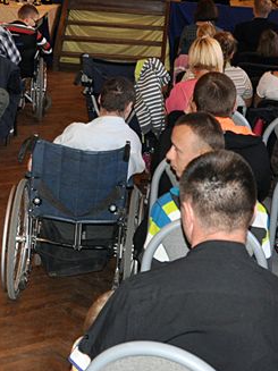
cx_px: 62
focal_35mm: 90
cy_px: 102
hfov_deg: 16.3
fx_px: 964
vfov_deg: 21.6
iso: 800
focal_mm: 24
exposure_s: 1/60
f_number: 4
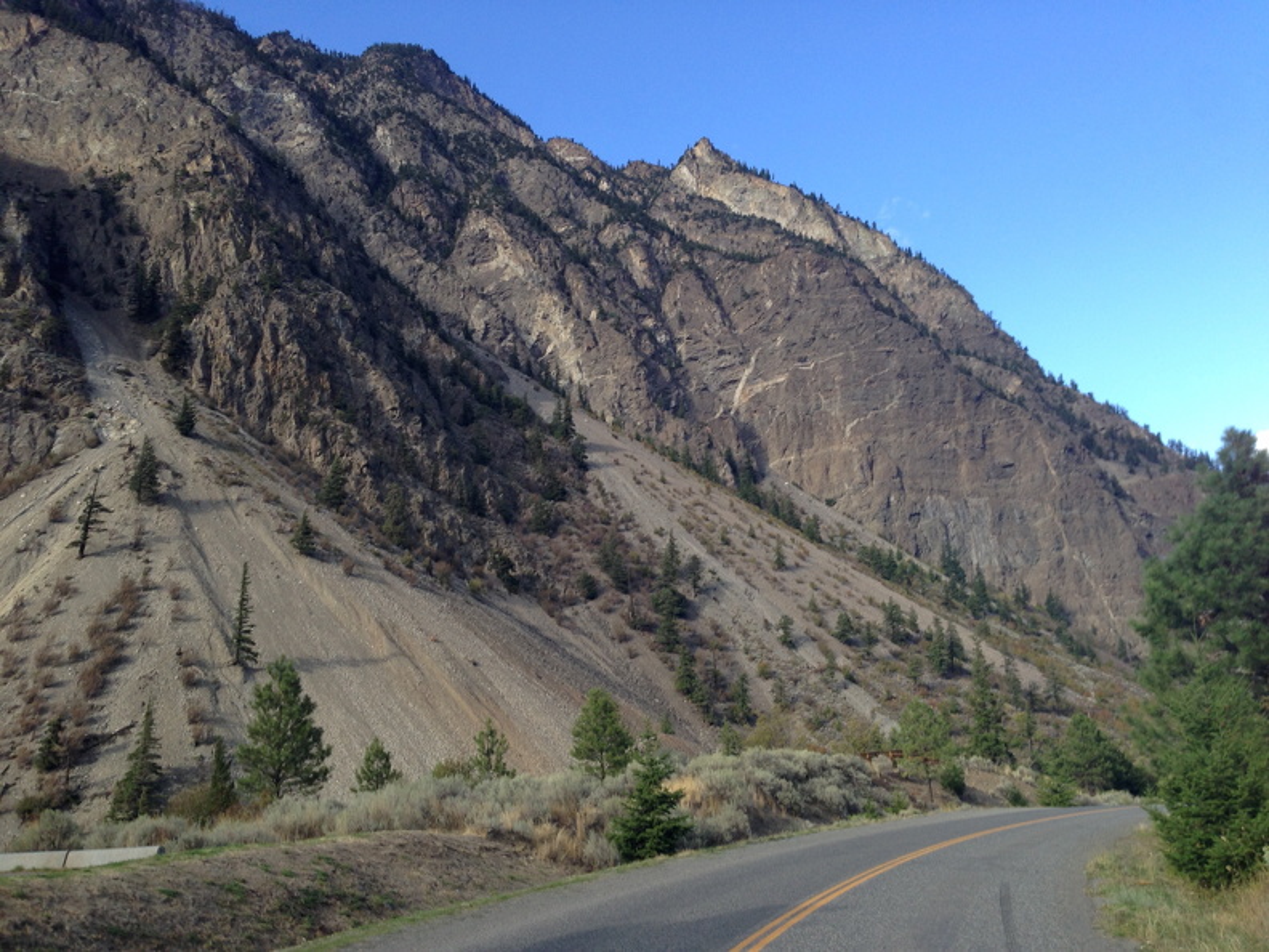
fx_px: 1210
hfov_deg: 55.4
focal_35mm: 33
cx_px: 634
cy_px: 476
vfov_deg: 42.9
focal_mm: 4.12
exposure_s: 1/427
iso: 50
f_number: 2.4
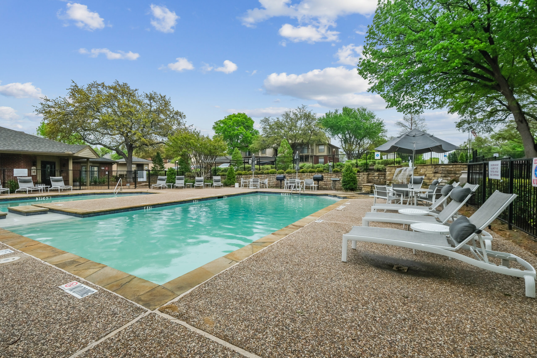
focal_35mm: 15
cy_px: 179
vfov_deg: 77.3
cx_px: 268
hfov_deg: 100.4
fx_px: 224
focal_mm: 10
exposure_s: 1/50
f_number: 8
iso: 160
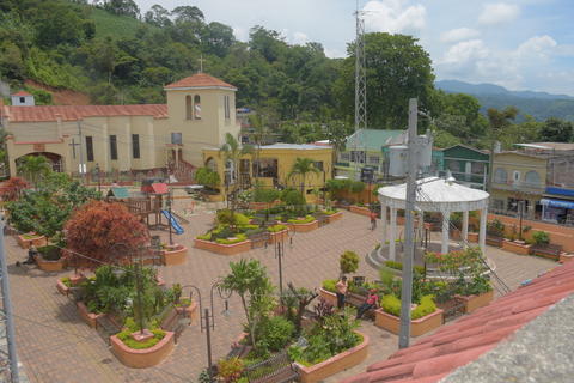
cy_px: 192
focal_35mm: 30
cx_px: 287
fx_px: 478
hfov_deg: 61.9
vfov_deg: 43.6
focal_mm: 20
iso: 100
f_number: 9
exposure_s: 1/250
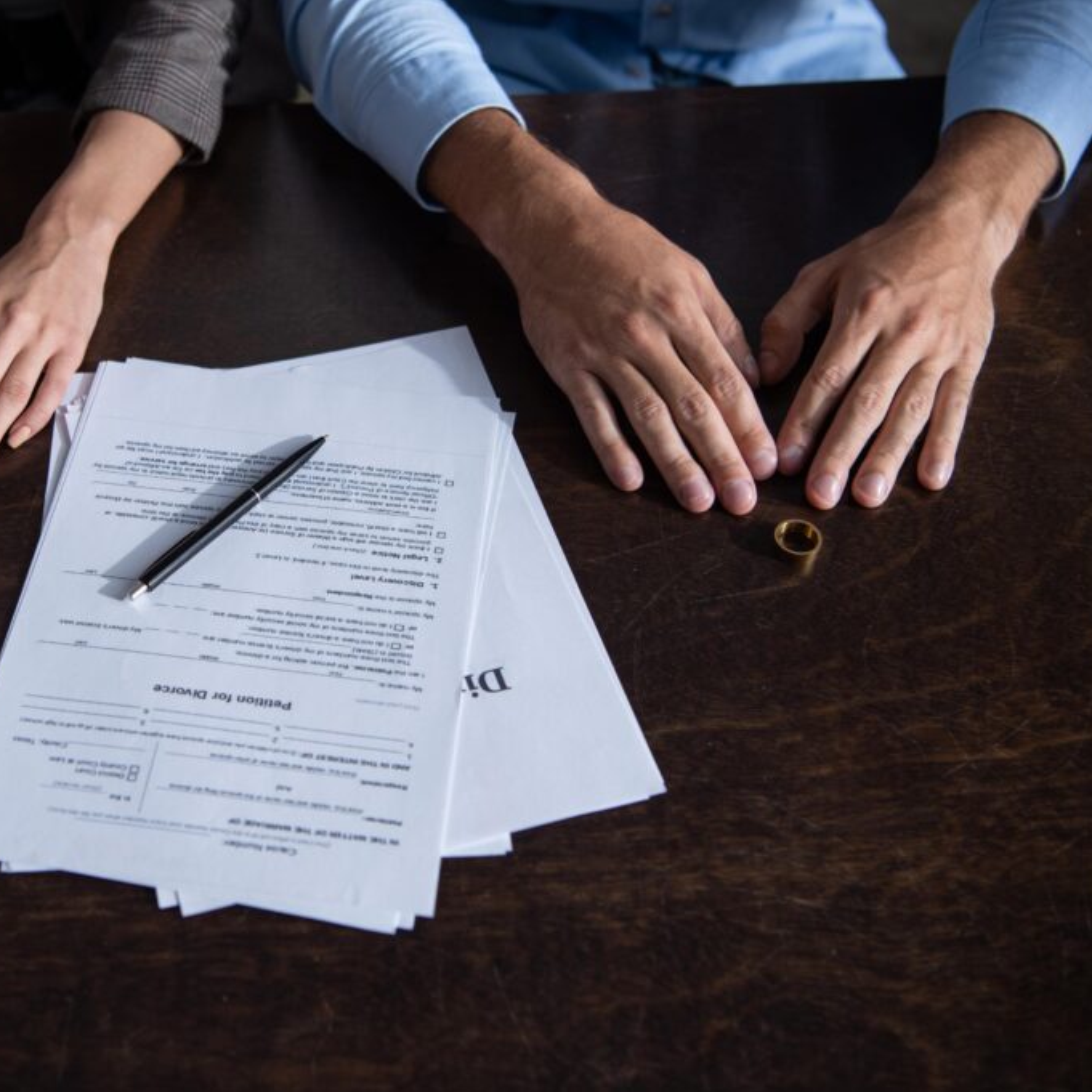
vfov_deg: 36.8
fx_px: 1642
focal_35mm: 46
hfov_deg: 36.3
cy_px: 545
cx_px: 338
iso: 100
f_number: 3.5
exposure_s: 1/200
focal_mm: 36
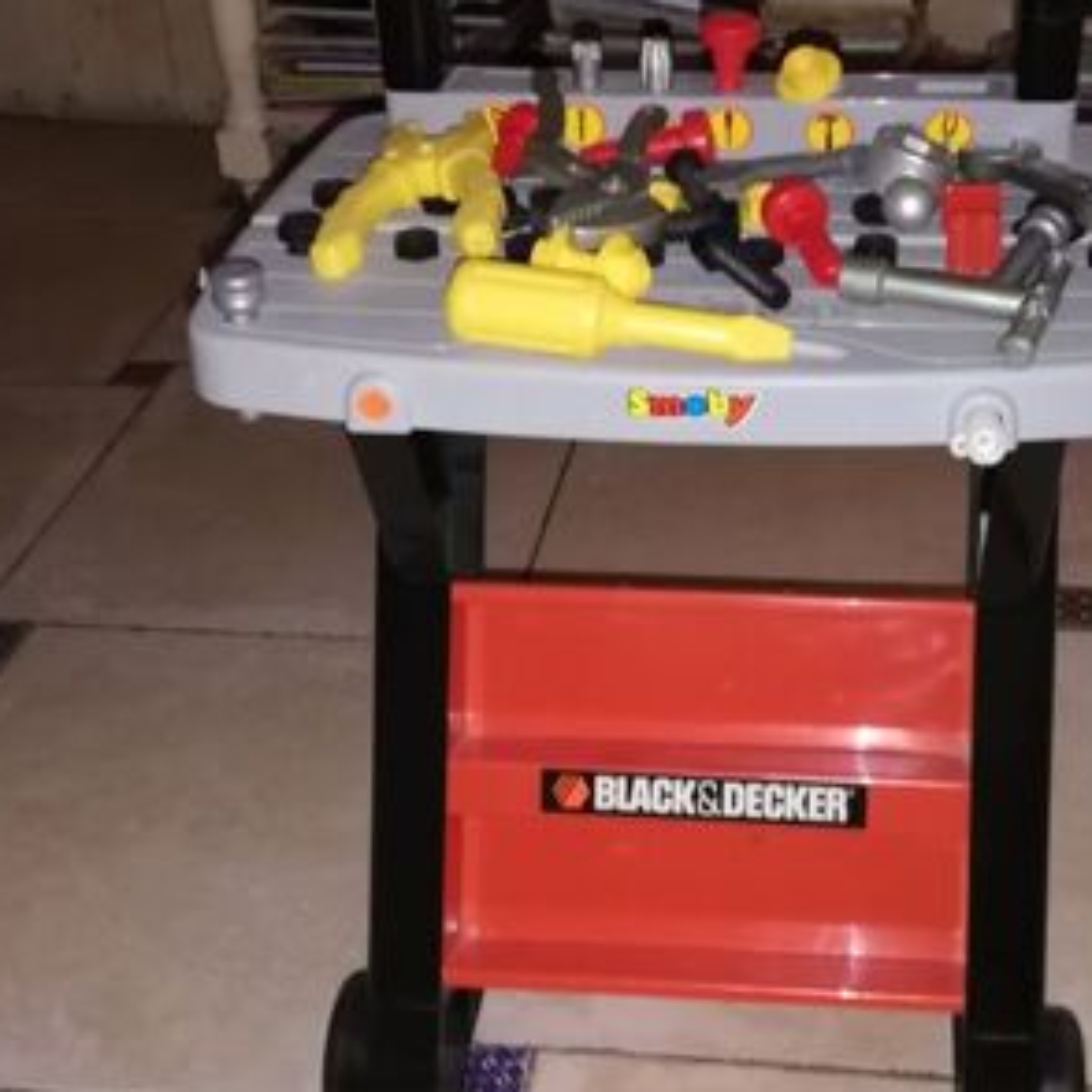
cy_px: 327
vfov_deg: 33.6
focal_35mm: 50
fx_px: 1785
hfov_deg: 33.7
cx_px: 724
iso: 500
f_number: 2.2
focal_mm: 3.81
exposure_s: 1/20
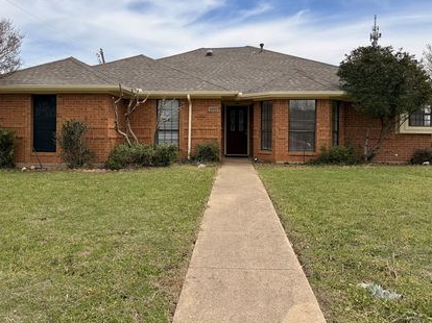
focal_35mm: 29
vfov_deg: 48.0
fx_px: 362
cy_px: 134
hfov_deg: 61.5
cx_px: 191
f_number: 1.78
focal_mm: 6.76
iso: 80
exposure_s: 1/6173
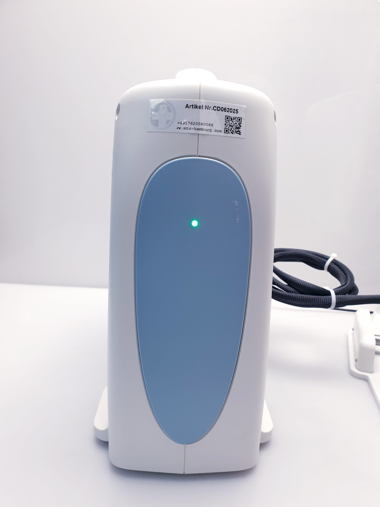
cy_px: 254
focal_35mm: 26
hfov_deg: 53.1
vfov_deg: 67.3
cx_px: 190
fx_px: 381
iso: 80
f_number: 2.4
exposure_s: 1/100
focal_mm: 4.3
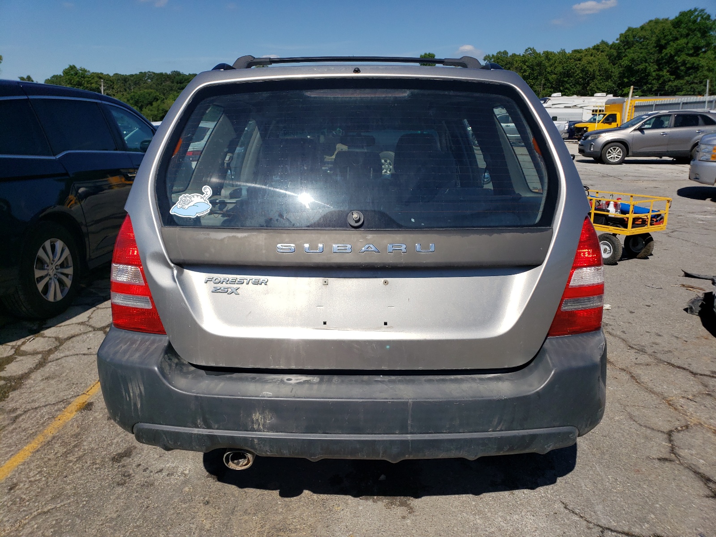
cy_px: 268
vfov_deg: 53.1
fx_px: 538
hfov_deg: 67.3
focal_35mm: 26
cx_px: 358
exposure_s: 1/10000
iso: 50
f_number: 1.5
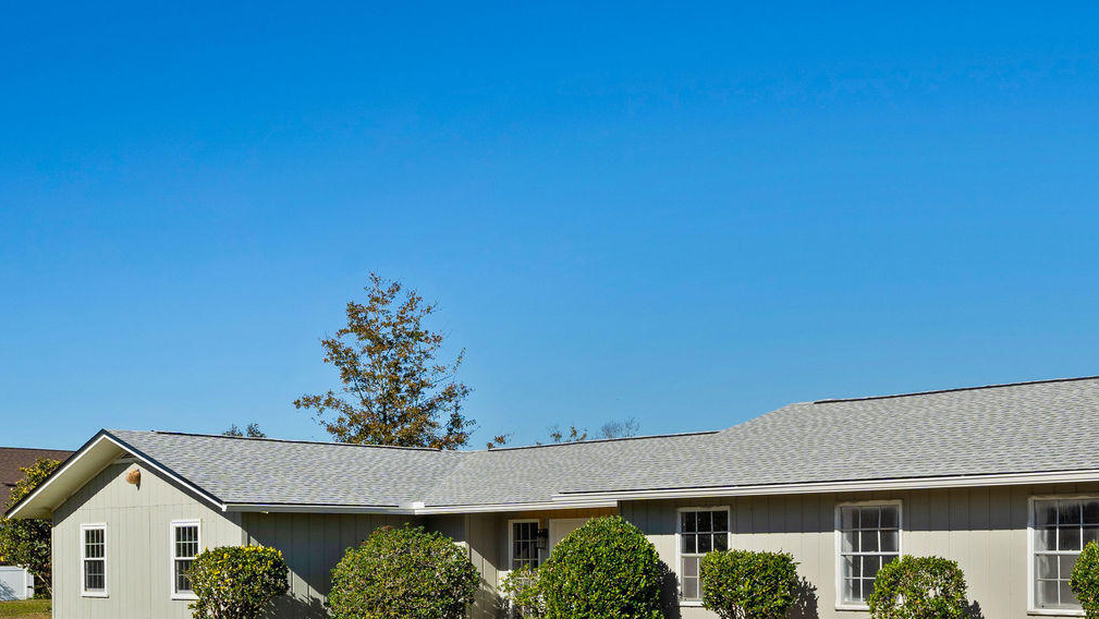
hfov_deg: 39.0
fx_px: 1486
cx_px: 878
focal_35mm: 51
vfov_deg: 22.9
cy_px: 551
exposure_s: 1/400
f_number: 8
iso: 100
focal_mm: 24
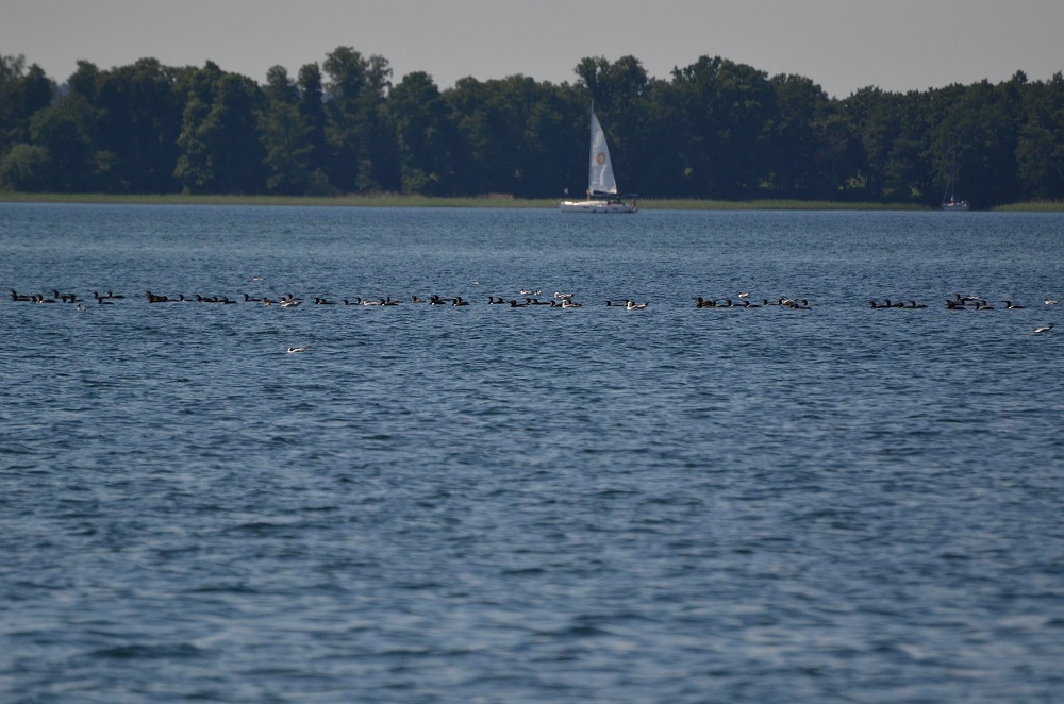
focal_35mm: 450
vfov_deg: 3.0
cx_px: 532
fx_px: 13270
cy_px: 352
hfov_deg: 4.6
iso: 720
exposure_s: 1/8000
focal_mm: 300
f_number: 5.6
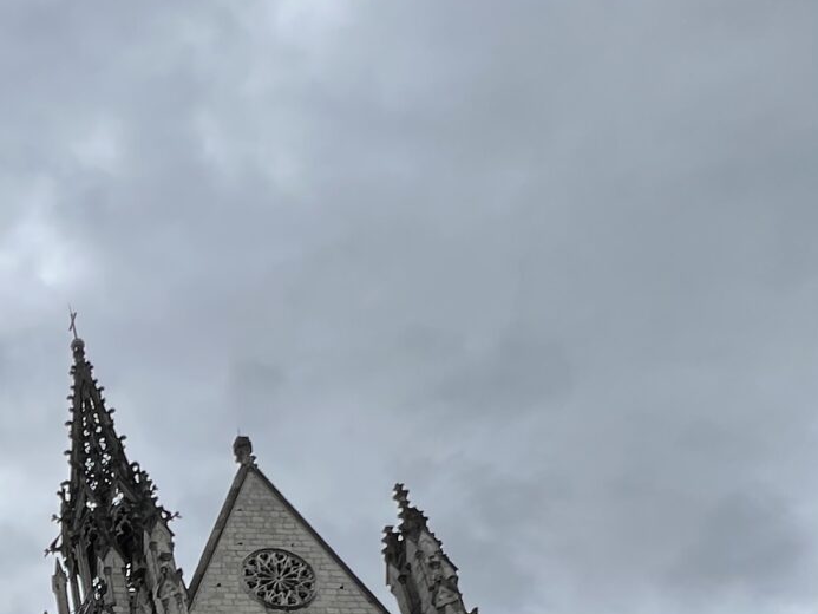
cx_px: -189
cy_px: 876
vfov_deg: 24.7
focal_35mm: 48
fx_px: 1134
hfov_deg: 32.1
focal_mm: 1.57
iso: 32
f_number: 1.8
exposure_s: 1/1980
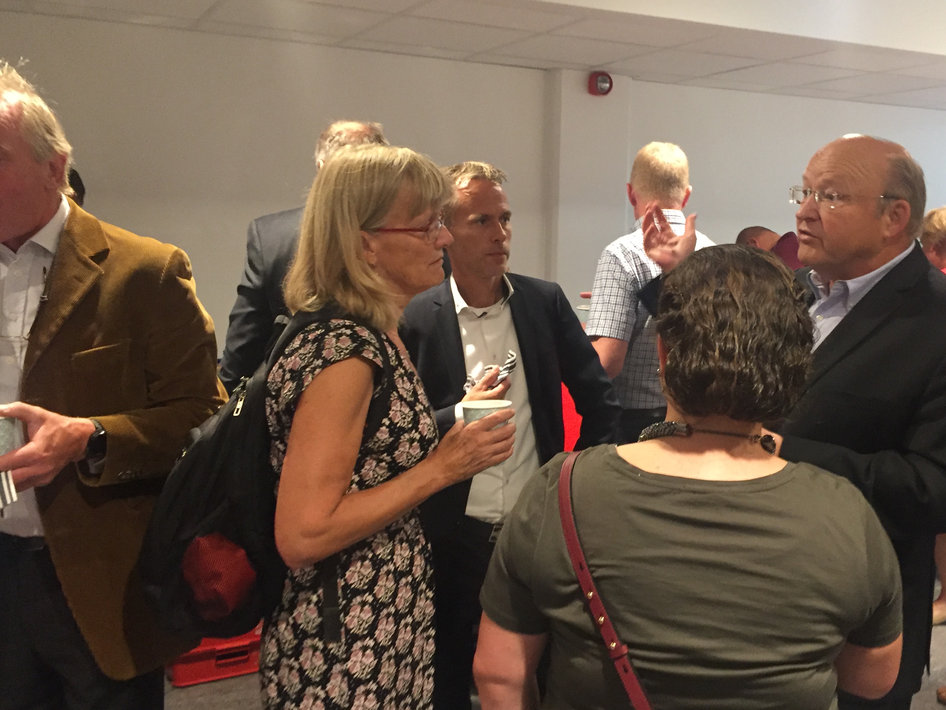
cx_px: 549
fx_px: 984
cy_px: 351
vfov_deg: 39.7
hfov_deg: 51.1
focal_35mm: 36
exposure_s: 1/33
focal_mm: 4.15
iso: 250
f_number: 2.2
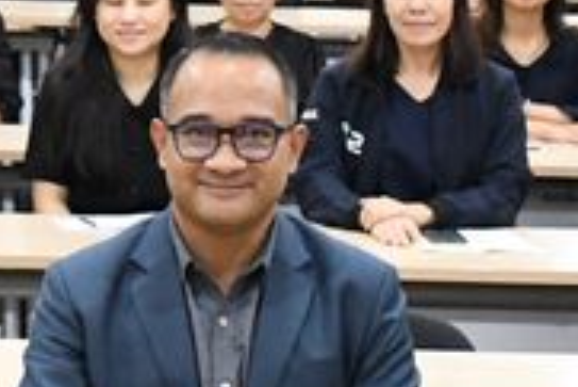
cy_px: 139
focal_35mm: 237
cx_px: 121
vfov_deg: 5.8
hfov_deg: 8.7
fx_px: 3808
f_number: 5
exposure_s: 1/100
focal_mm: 28
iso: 3200
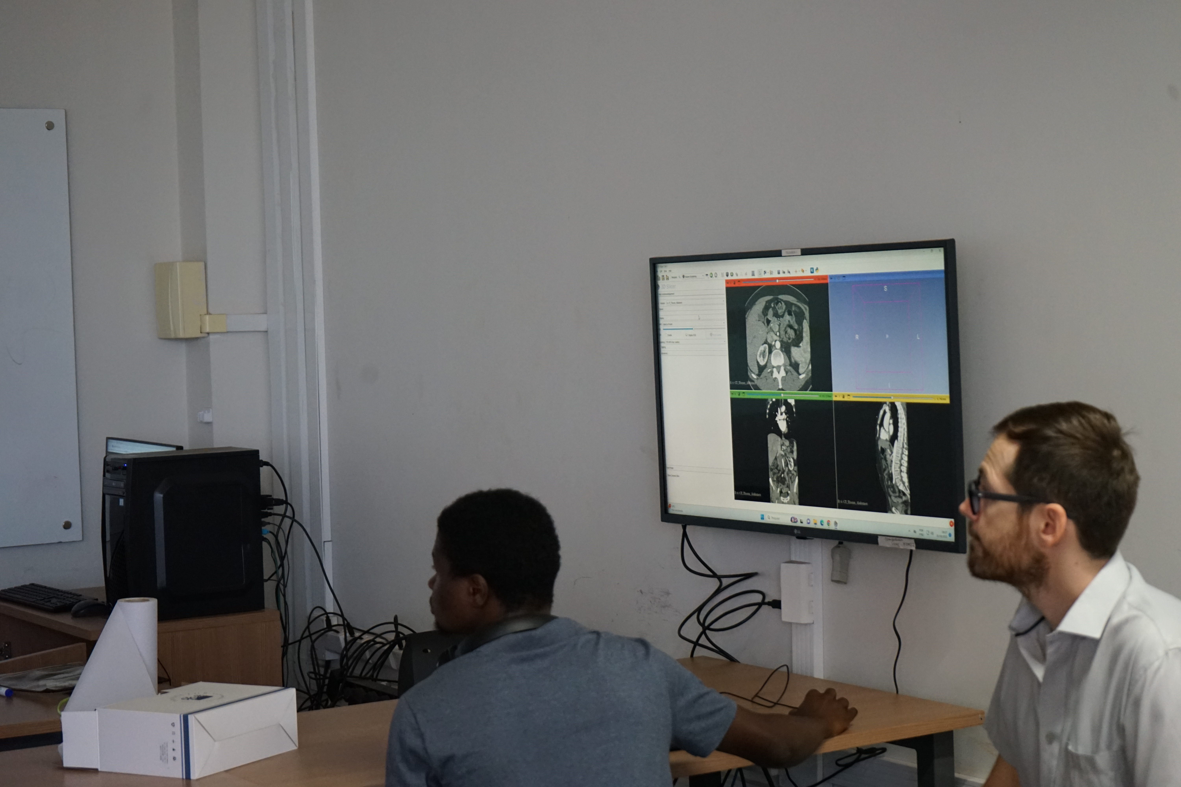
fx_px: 2296
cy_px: 394
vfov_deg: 19.5
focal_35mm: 70
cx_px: 590
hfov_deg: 28.8
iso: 3200
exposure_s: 1/160
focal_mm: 70
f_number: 5.6
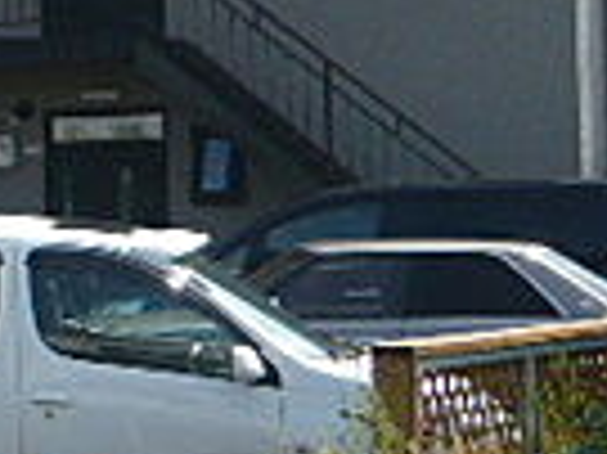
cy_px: 22
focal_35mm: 133
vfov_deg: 11.0
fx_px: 2330
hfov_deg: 12.9
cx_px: -607
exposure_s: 1/125
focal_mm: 4.6
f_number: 8
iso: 100
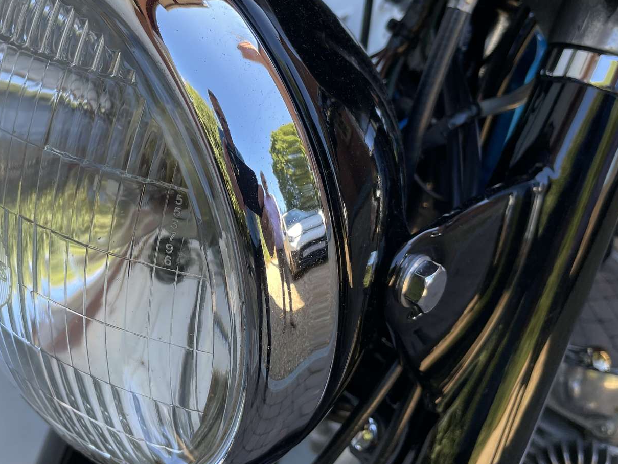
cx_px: 186
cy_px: 159
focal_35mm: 43
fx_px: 768
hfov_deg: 43.0
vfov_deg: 33.3
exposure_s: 1/171
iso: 32
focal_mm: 4.2
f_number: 1.6
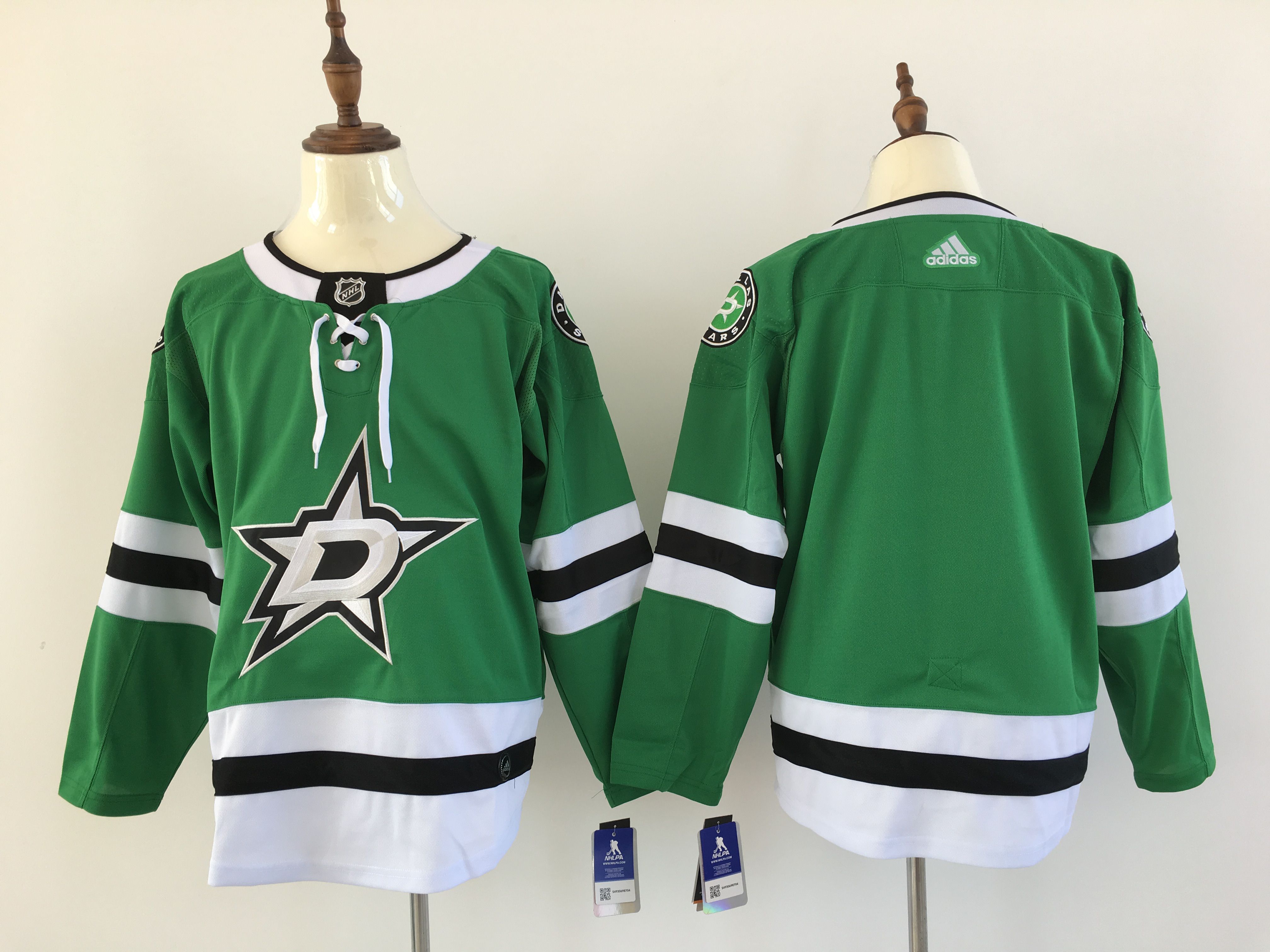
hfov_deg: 61.7
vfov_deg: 48.2
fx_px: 1064
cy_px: 476
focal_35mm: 29
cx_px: 635
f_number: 2.2
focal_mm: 4.15
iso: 25
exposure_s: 1/106
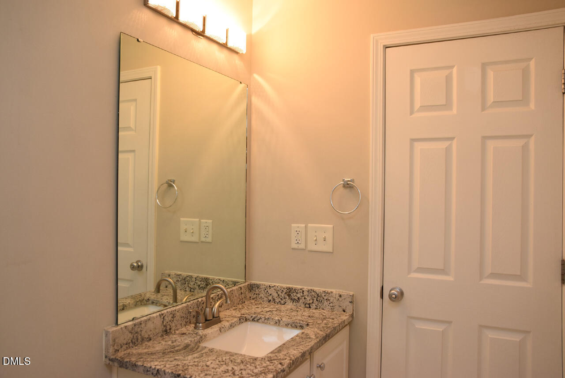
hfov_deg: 61.9
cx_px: 282
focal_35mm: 30
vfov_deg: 43.7
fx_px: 471
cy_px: 189
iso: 720
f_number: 4
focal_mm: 20
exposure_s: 1/60
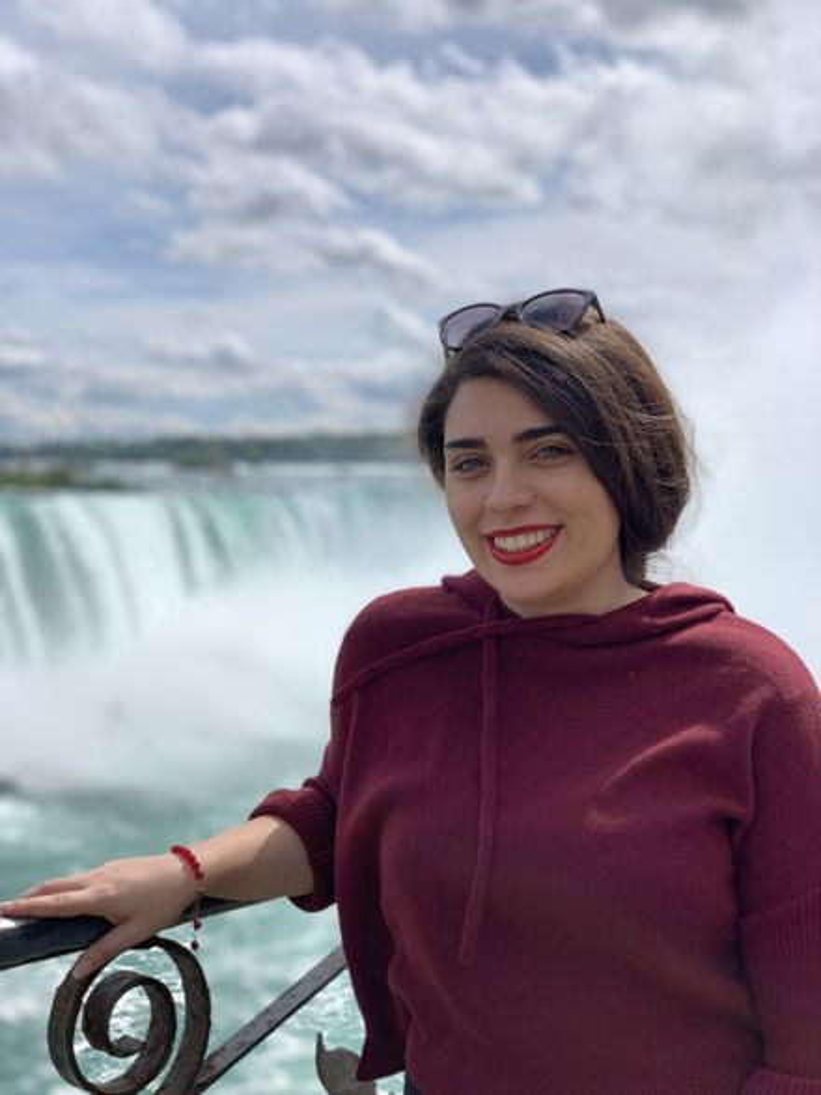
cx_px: 410
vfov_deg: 36.8
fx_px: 1645
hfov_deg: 28.0
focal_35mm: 52
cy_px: 548
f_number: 2.4
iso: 16
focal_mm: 6
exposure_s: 1/1332
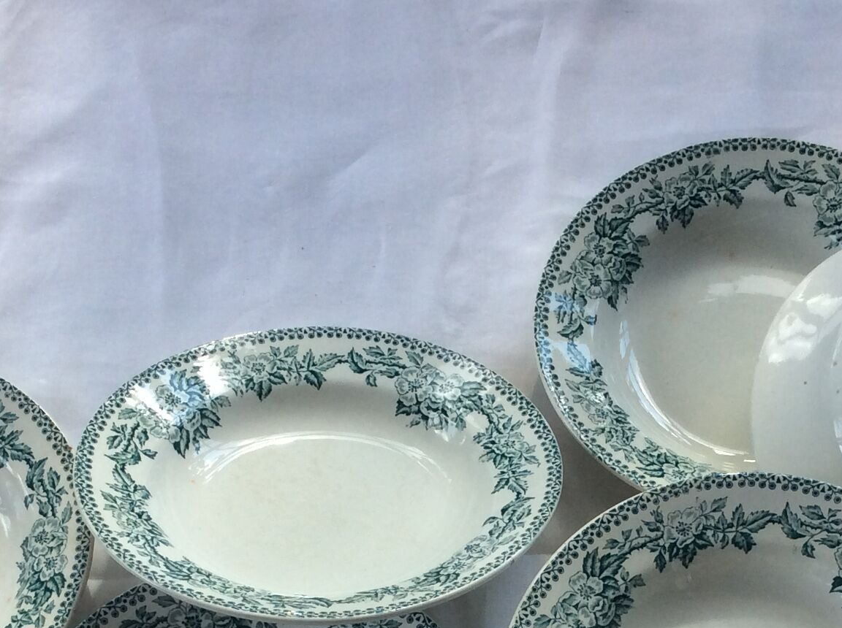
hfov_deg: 27.0
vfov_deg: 19.6
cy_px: 672
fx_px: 1748
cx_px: 514
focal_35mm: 72
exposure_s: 1/169
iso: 32
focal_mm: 3.3
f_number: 2.4
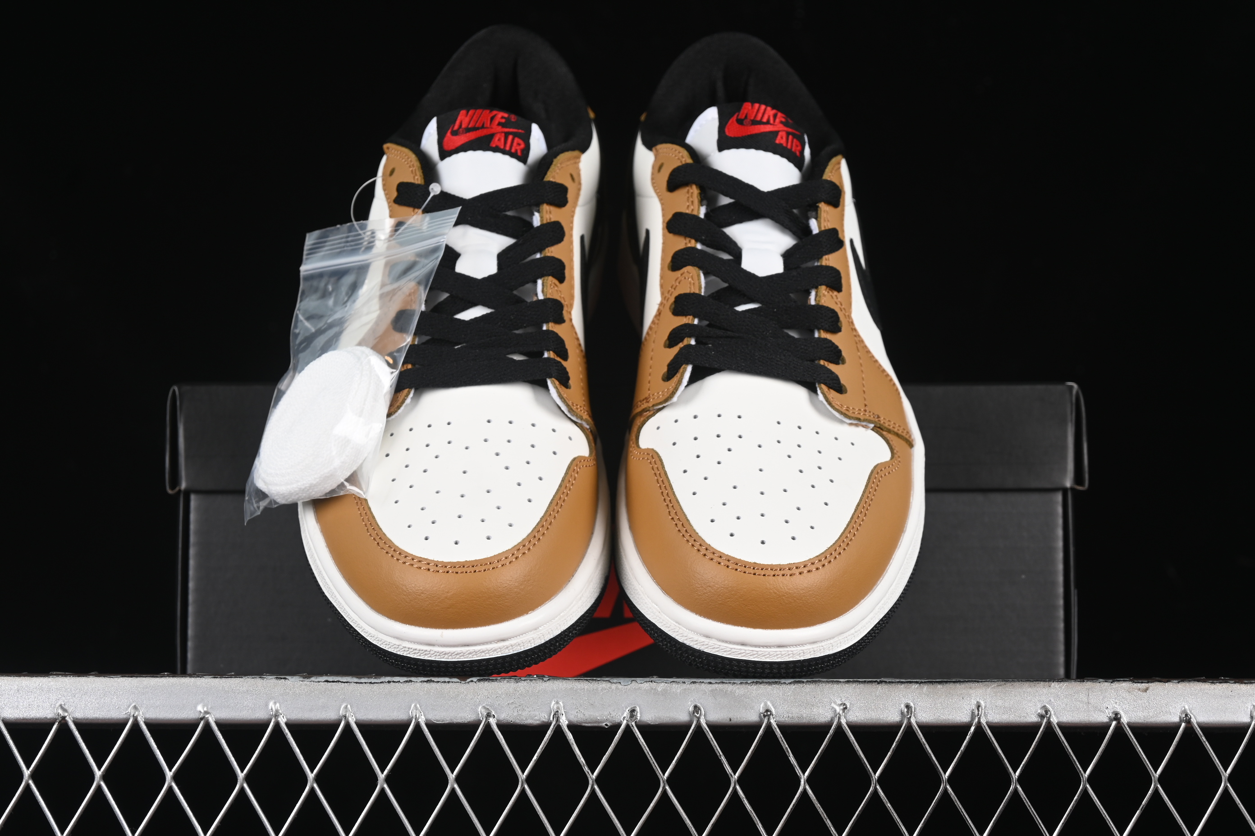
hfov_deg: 27.0
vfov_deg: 18.2
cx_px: 628
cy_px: 418
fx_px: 2614
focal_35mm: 75
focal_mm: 50
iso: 160
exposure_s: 1/80
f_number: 7.1
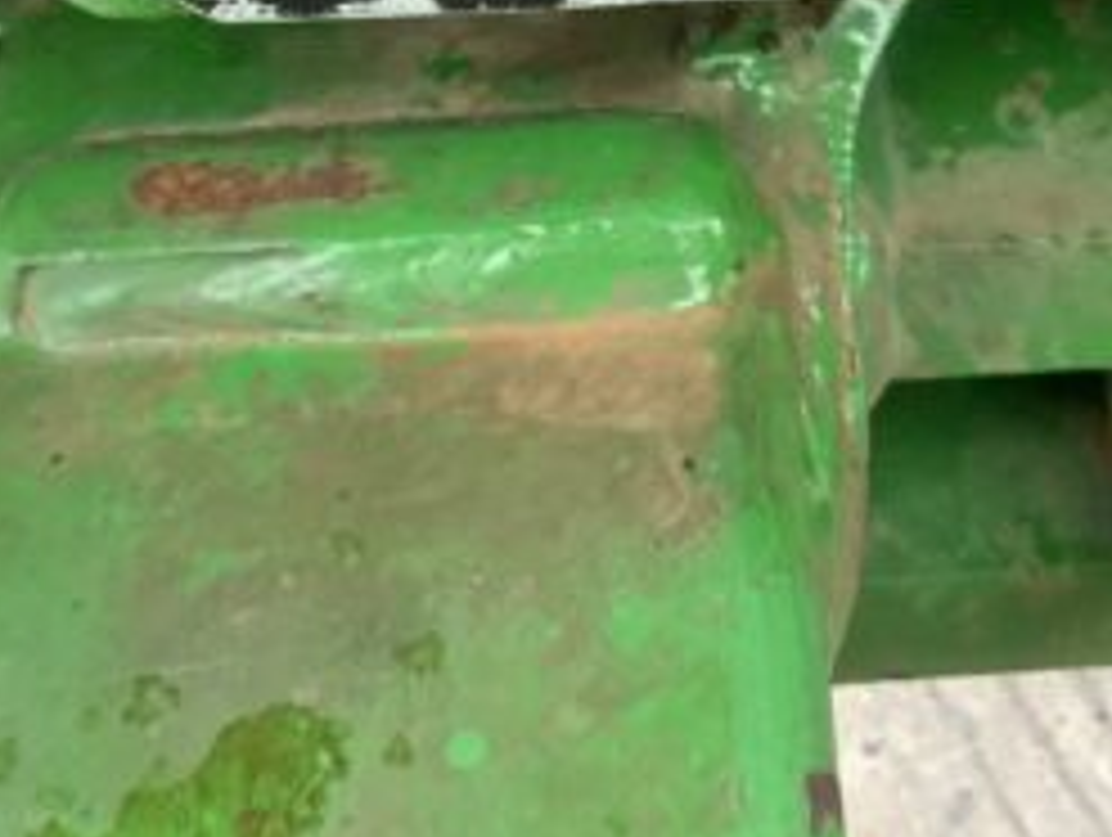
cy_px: -198
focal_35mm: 75
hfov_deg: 25.8
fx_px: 2413
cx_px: 756
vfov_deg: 18.5
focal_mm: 3
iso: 125
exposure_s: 1/60
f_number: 1.8
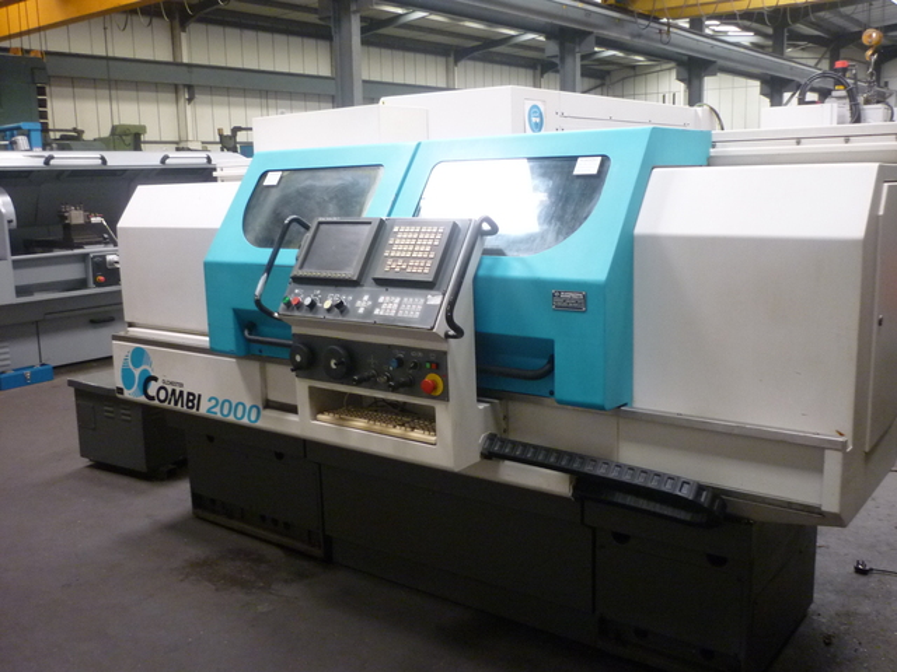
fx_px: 855
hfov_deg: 55.4
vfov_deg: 42.9
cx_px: 448
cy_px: 336
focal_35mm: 33
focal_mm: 5.5
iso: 320
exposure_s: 1/30
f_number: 2.8
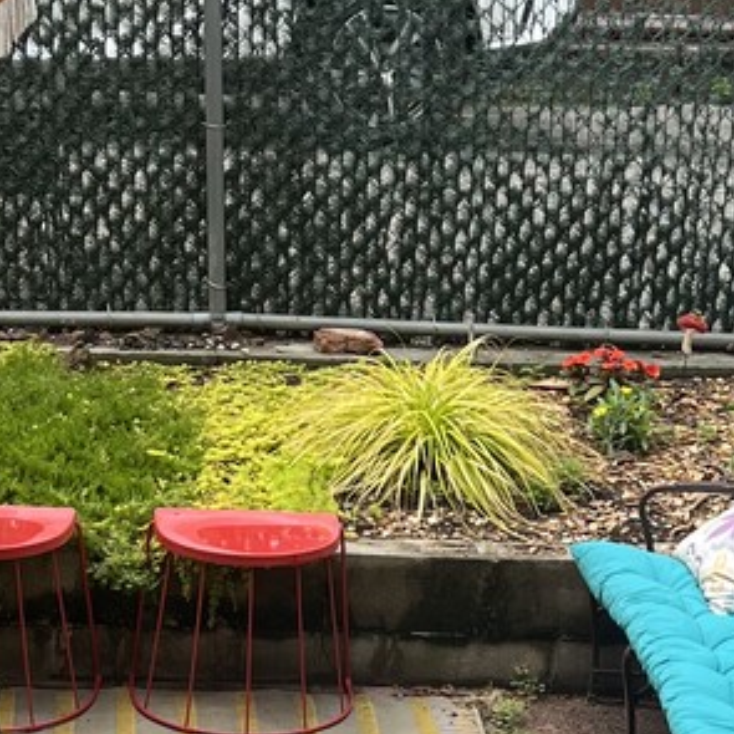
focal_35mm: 104
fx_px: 2495
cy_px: 815
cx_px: 321
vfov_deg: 16.2
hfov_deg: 16.7
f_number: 1.5
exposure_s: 1/1431
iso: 50
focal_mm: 5.7
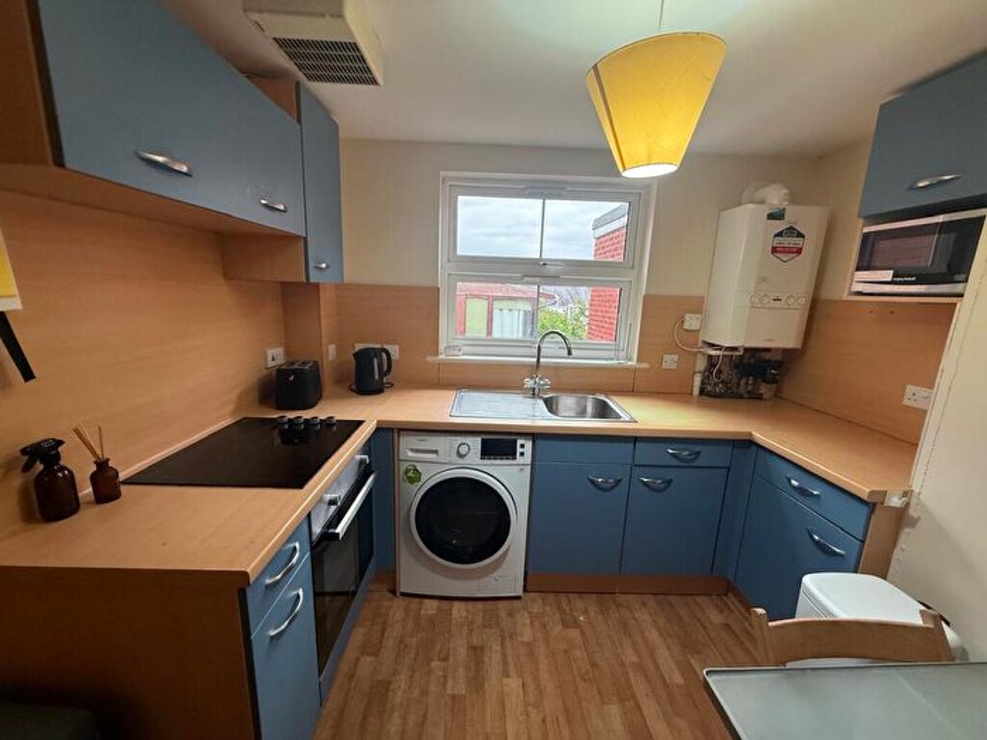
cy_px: 370
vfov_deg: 85.7
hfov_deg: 102.1
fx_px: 399
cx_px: 494
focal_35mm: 14
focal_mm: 2.22
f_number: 2.2
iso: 200
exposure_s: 1/100
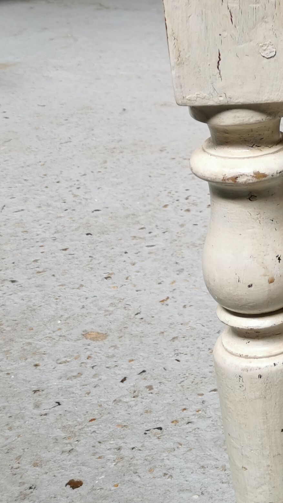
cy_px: 142
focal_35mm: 69
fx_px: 920
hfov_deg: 14.8
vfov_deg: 30.2
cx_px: 543
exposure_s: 1/1821
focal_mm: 5.58
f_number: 1.8
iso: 50
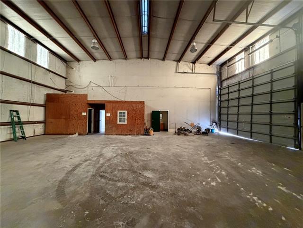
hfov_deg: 102.1
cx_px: 152
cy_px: 114
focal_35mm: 14
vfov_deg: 85.7
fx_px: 123
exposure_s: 1/60
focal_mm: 2.22
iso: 800
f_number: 2.2
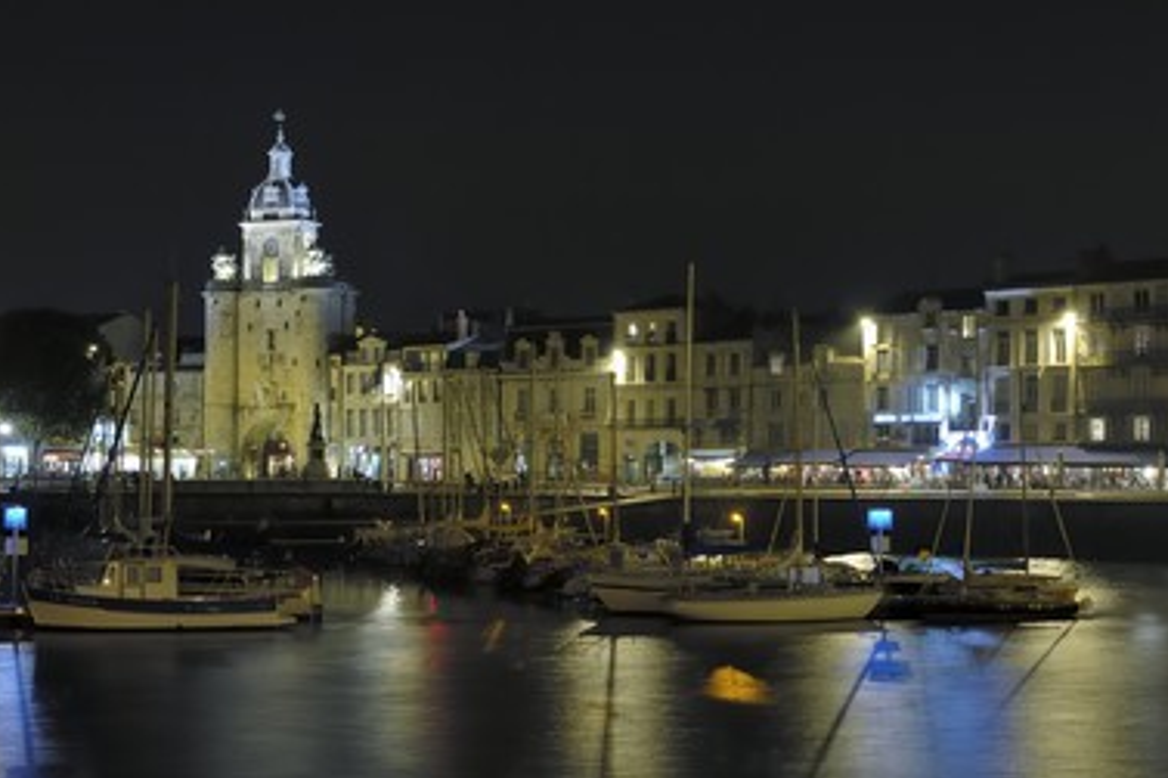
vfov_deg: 23.1
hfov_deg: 34.2
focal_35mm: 59
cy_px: 418
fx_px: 1899
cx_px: 538
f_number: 5.6
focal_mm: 35
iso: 100
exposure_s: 2.5
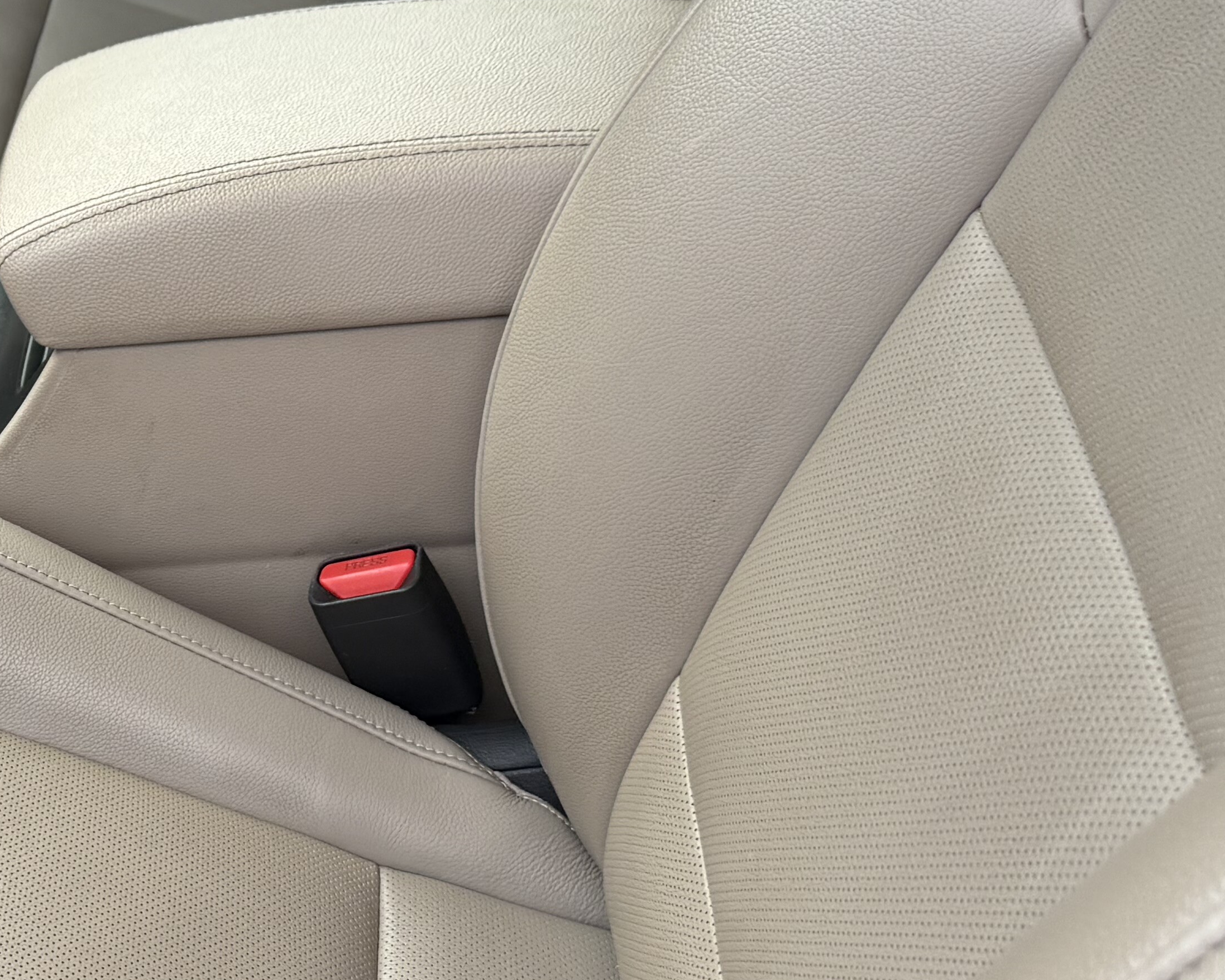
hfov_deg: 28.6
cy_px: 513
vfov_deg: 25.0
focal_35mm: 61
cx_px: -64
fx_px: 2211
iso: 100
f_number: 1.78
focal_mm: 6.76
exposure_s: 1/341
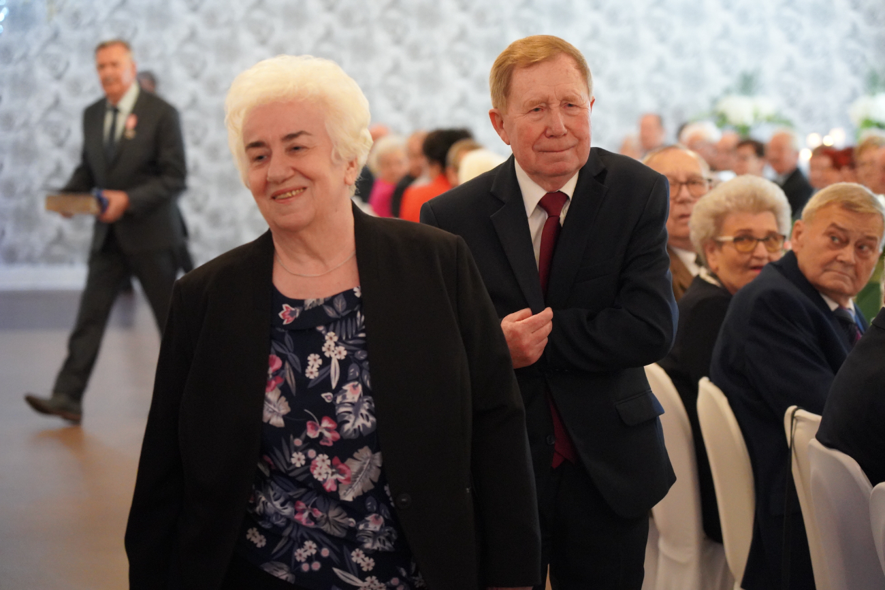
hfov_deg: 19.5
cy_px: 295
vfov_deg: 13.0
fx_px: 2581
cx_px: 442
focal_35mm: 105
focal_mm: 105
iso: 10000
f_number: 4
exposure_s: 1/160
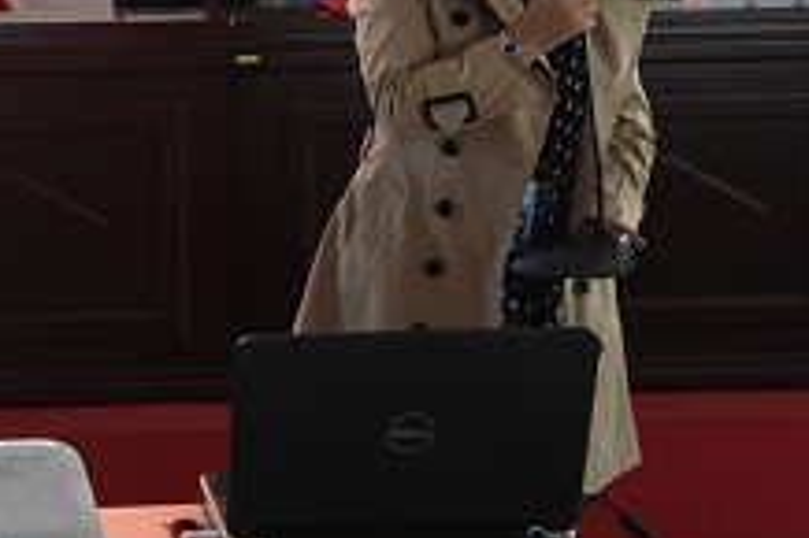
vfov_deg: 15.4
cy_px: 20
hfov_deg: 22.6
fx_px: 1954
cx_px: 26
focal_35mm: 87
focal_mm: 38
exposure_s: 1/80
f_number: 4
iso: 3200
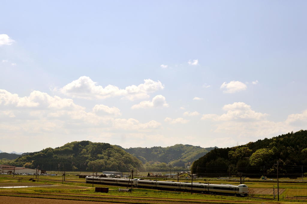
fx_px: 426
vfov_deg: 26.9
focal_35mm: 50
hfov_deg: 39.6
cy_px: 102
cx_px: 154
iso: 100
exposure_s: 1/640
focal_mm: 50
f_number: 11
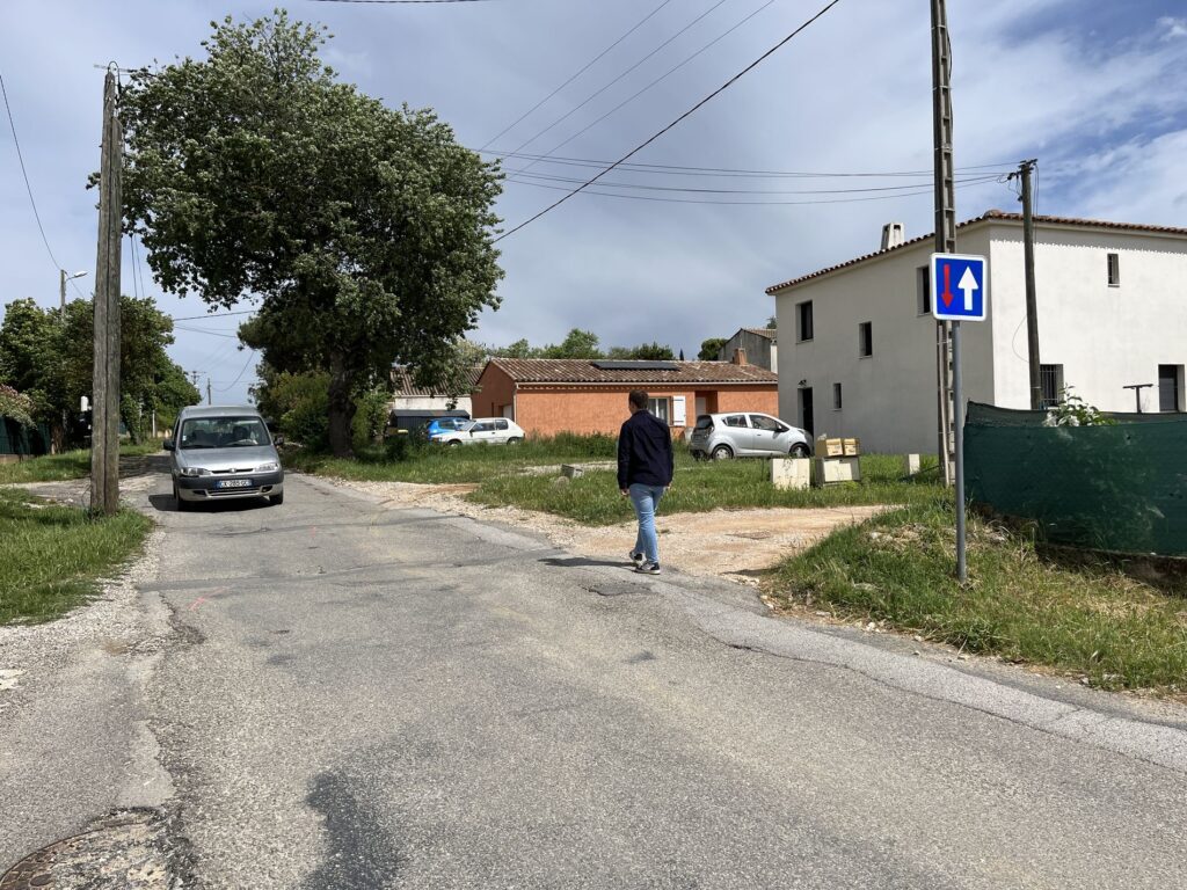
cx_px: 594
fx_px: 892
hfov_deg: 67.3
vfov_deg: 53.1
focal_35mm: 26
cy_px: 445
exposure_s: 1/7353
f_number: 1.6
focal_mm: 5.1
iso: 50
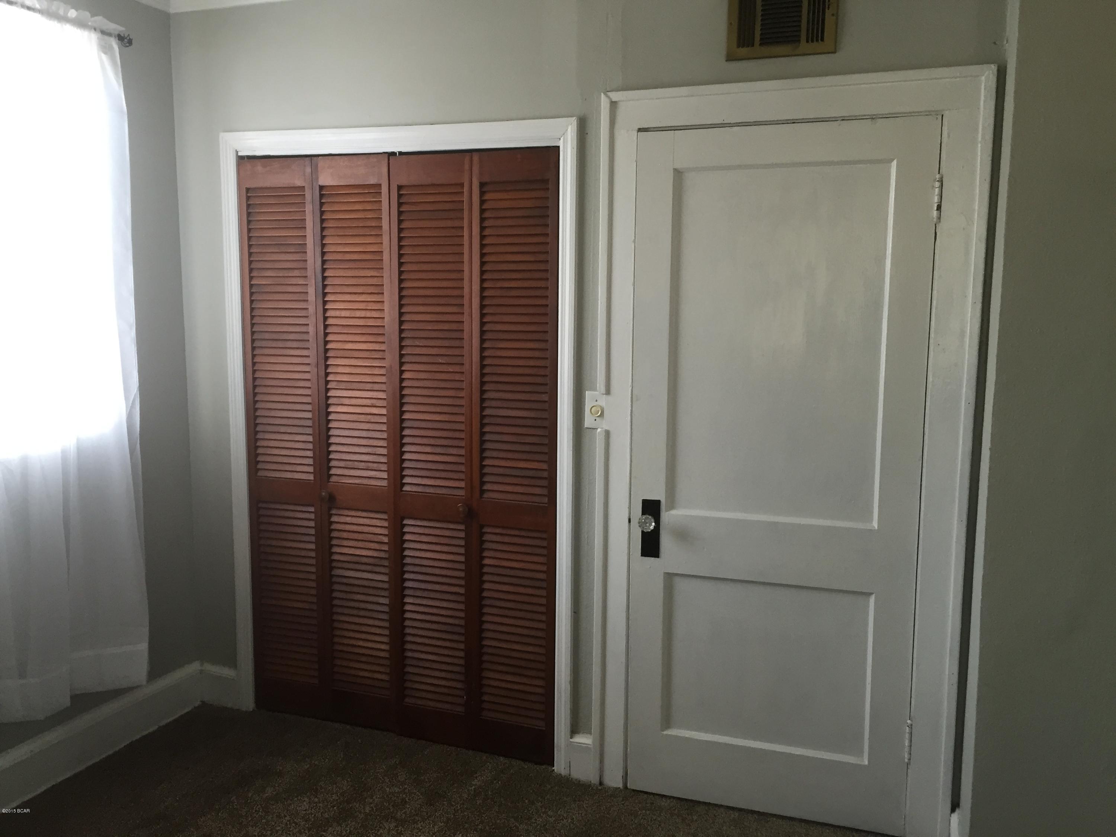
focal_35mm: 29
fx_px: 935
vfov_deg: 48.2
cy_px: 418
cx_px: 558
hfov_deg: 61.7
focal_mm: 4.15
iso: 80
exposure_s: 1/30
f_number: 2.2
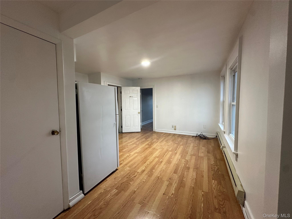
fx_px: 118
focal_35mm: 14
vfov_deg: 85.7
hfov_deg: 102.1
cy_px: 110
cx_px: 146
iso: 250
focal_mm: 2.22
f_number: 2.2
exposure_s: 1/60
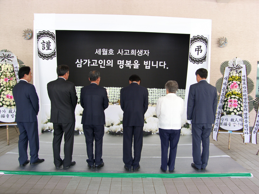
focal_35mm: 28
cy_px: 97
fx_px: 209
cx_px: 130
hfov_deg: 63.4
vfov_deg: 49.7
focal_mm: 7.4
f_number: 2.5
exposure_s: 1/30
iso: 50
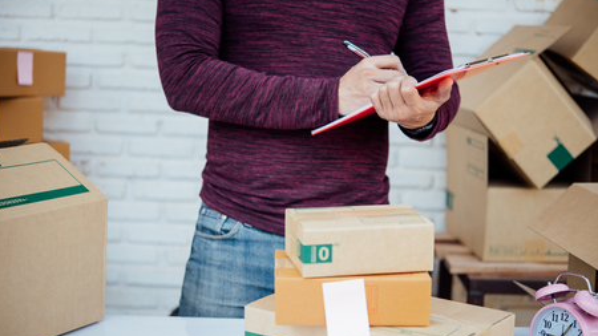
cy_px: 173
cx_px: 298
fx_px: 1015
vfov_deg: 18.8
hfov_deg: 32.8
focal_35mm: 64
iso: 100
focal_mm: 60
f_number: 2.8
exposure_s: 1/160
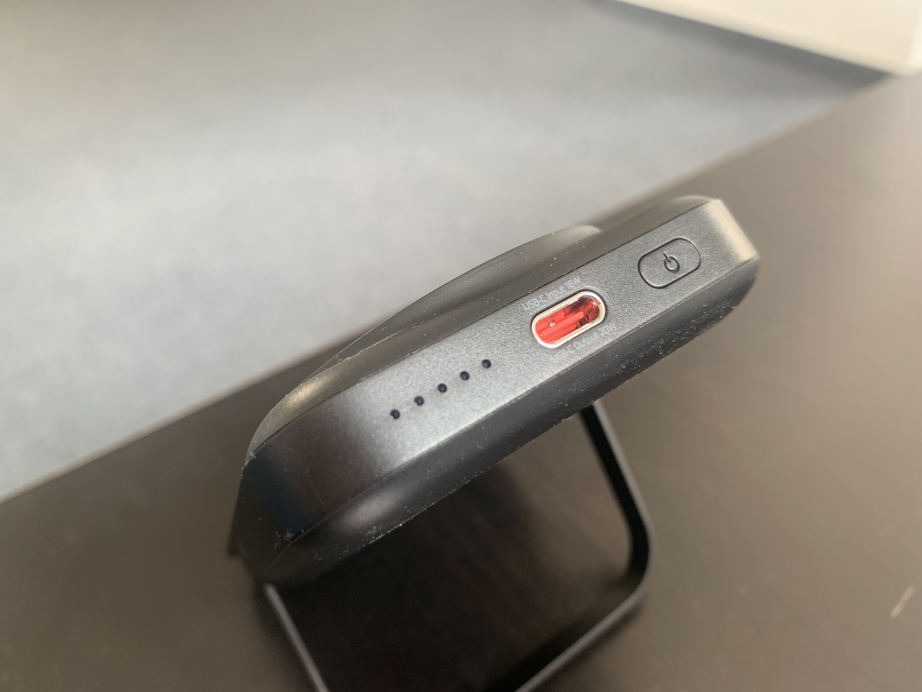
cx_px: 461
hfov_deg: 67.3
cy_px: 346
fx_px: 693
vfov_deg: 53.1
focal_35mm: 26
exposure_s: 1/60
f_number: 1.8
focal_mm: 4.25
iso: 100
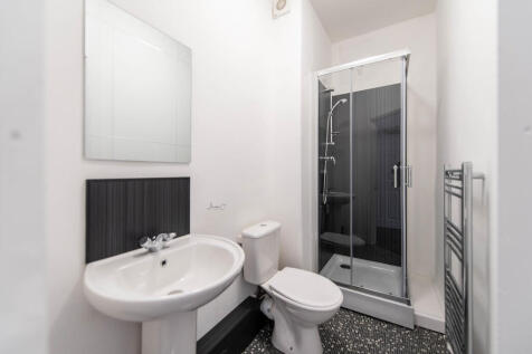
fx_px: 207
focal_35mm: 14
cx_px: 266
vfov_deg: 81.2
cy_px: 177
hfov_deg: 104.3
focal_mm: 14
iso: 160
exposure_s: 1/40
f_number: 2.8
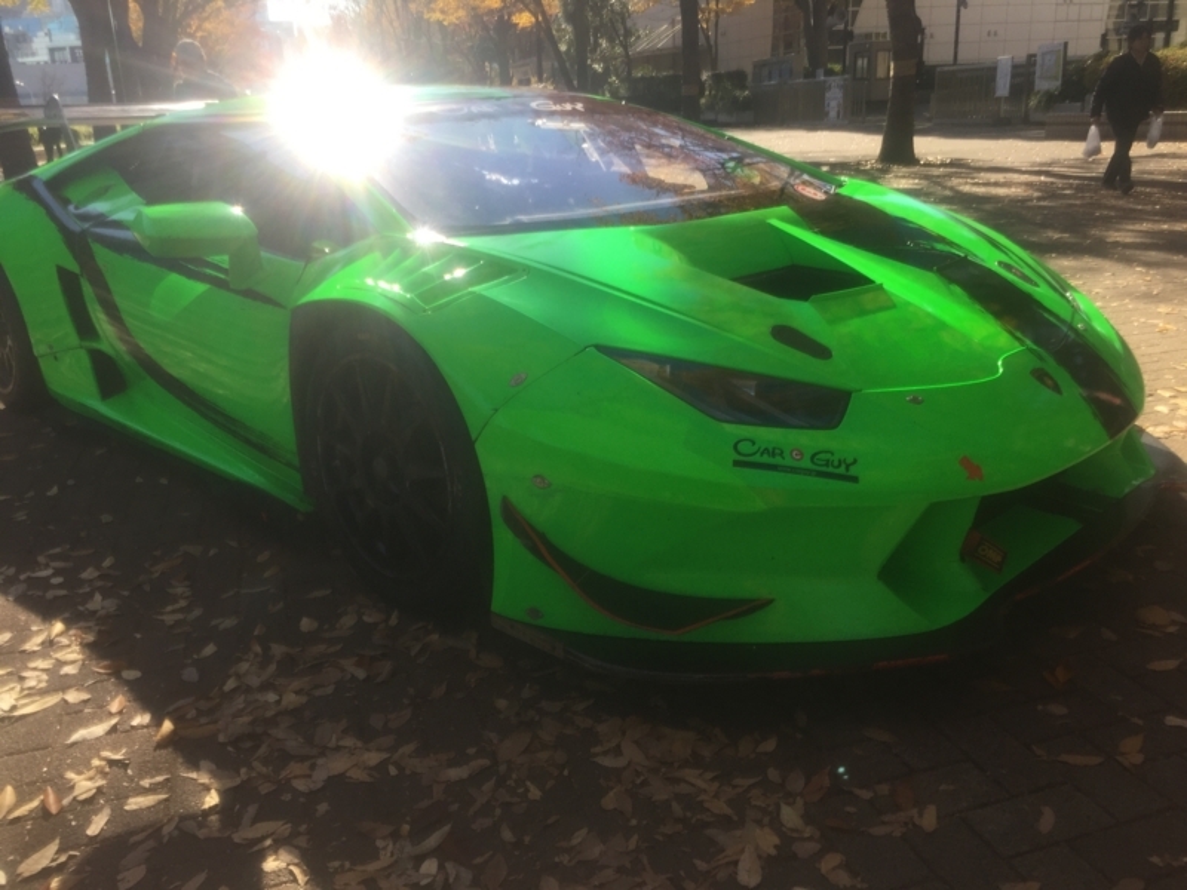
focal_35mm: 29
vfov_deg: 48.2
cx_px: 594
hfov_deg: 61.7
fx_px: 994
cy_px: 445
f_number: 2.2
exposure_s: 1/791
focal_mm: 4.15
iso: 32
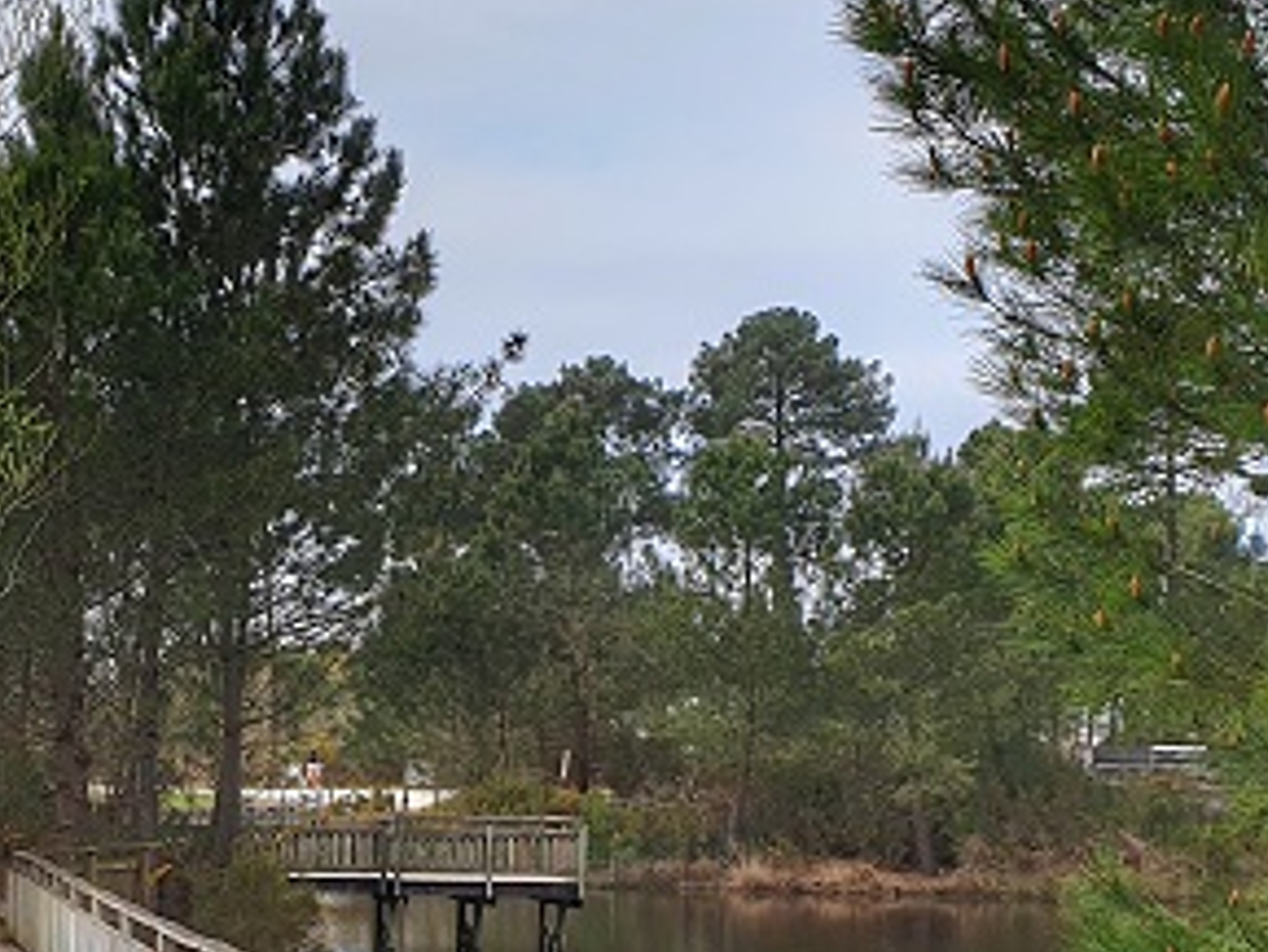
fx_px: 2638
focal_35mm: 72
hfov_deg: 26.2
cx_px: 158
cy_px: 886
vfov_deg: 20.0
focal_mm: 4.3
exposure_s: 1/1209
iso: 50
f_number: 2.4
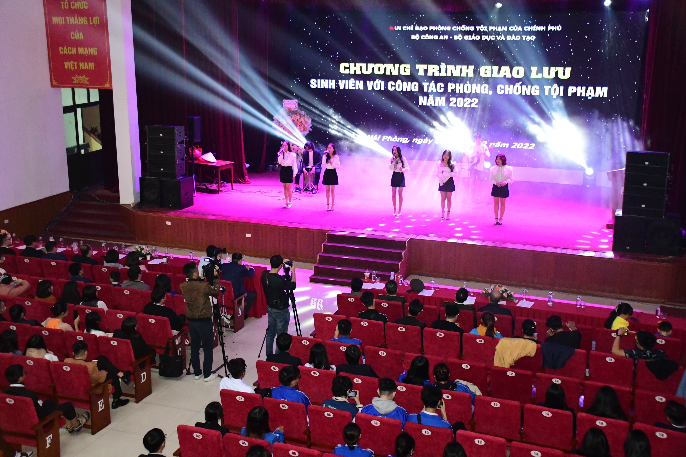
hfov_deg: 43.6
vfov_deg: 29.9
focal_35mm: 45
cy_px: 228
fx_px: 857
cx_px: 343
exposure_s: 1/200
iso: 5000
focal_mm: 30
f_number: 4
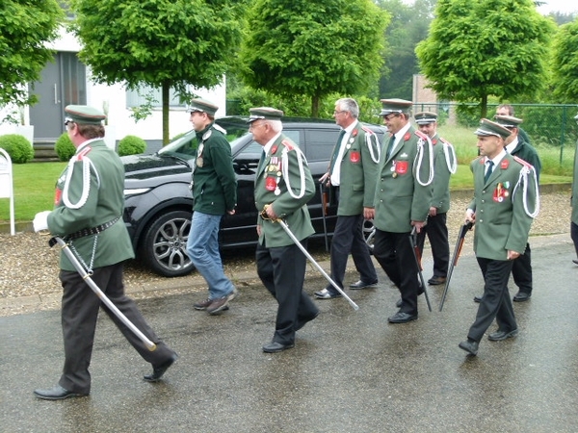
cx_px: 289
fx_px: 701
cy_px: 216
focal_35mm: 42
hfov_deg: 44.8
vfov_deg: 34.3
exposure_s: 1/80
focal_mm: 7.6
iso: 100
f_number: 3.2
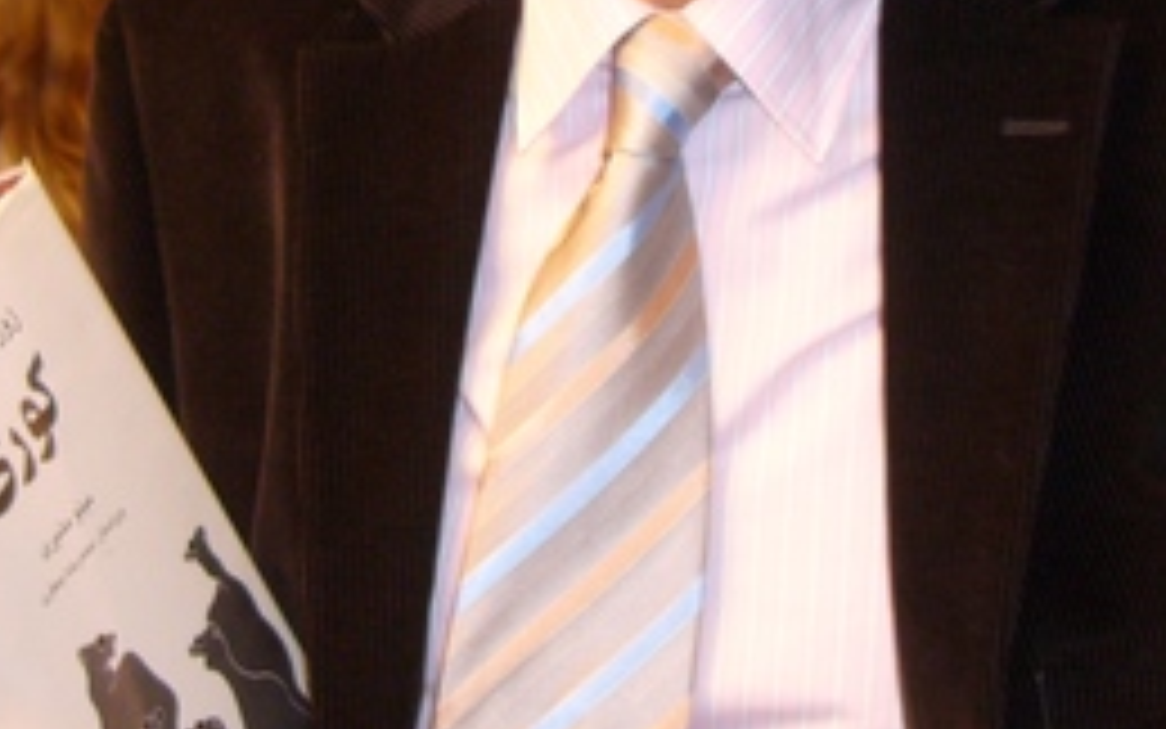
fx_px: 2956
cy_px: -40
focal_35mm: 93
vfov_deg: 13.8
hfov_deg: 22.3
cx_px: 603
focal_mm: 5.8
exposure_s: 1/8
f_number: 2.8
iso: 100
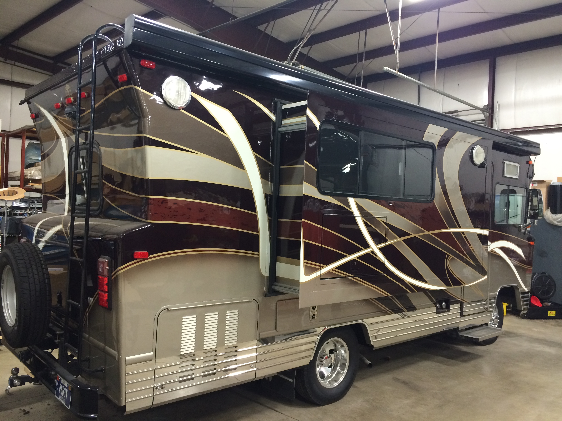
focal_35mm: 29
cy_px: 210
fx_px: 471
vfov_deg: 48.2
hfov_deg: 61.7
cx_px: 281
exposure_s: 1/30
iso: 160
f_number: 2.2
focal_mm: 4.15
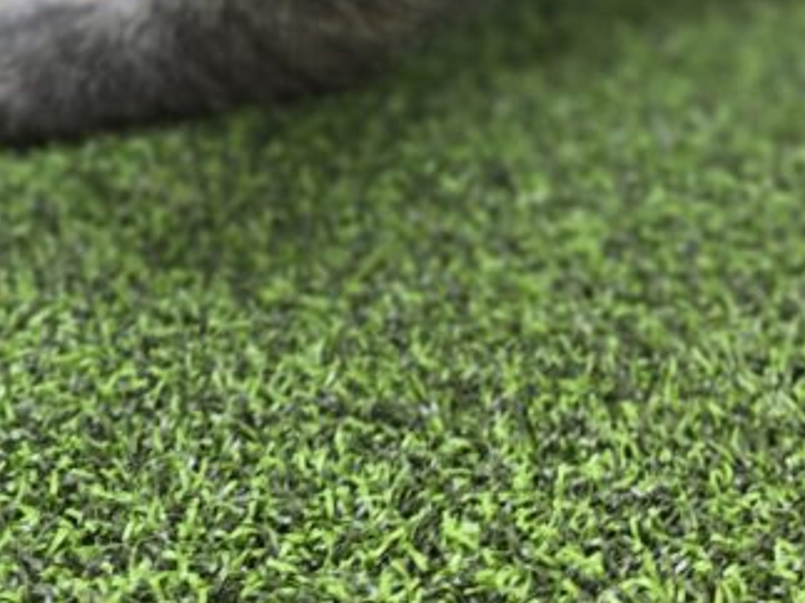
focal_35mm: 73
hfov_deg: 26.4
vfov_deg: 18.7
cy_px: -187
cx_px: 598
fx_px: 1697
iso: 64
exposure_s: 1/65.1
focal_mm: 6.3
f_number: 1.7
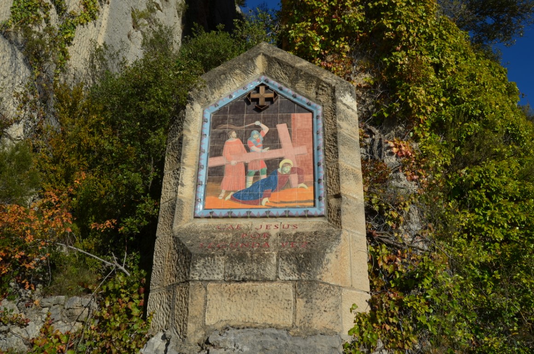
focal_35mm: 30
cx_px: 267
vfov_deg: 43.4
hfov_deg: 62.0
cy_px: 177
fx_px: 444
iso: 100
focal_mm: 20
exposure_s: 1/320
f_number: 9
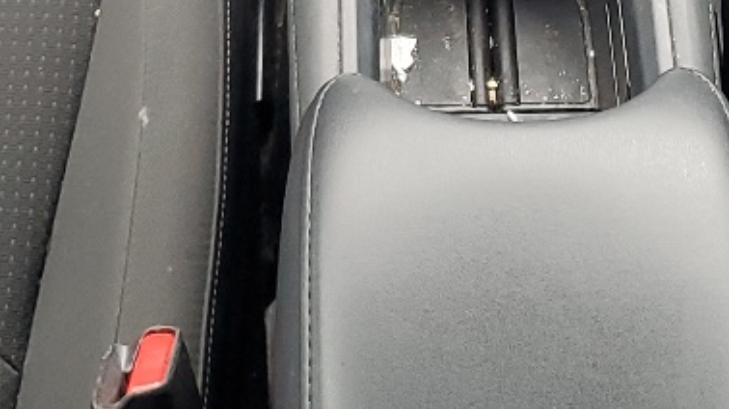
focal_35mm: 120
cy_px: -395
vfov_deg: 9.5
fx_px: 2318
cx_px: 494
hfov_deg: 17.8
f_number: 1.5
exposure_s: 1/60.2
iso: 63
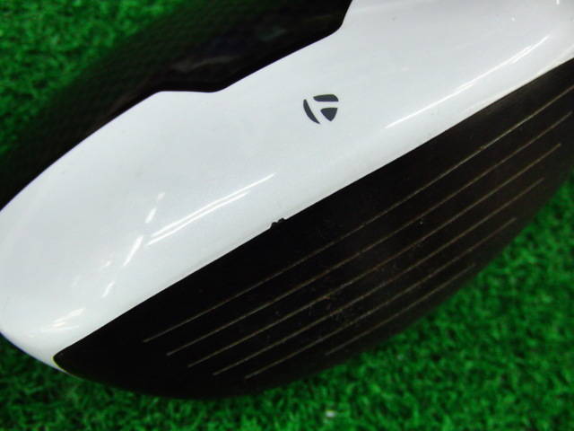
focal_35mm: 37
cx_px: 287
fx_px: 614
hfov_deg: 50.1
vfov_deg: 38.7
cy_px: 216
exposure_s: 1/80
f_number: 3.6
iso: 400
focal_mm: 6.42
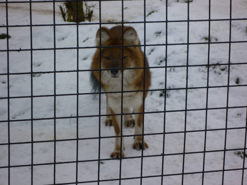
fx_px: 1035
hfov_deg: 13.6
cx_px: 124
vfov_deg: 10.2
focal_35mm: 145
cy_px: 92
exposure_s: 1/200
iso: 80
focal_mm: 26
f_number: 5.9
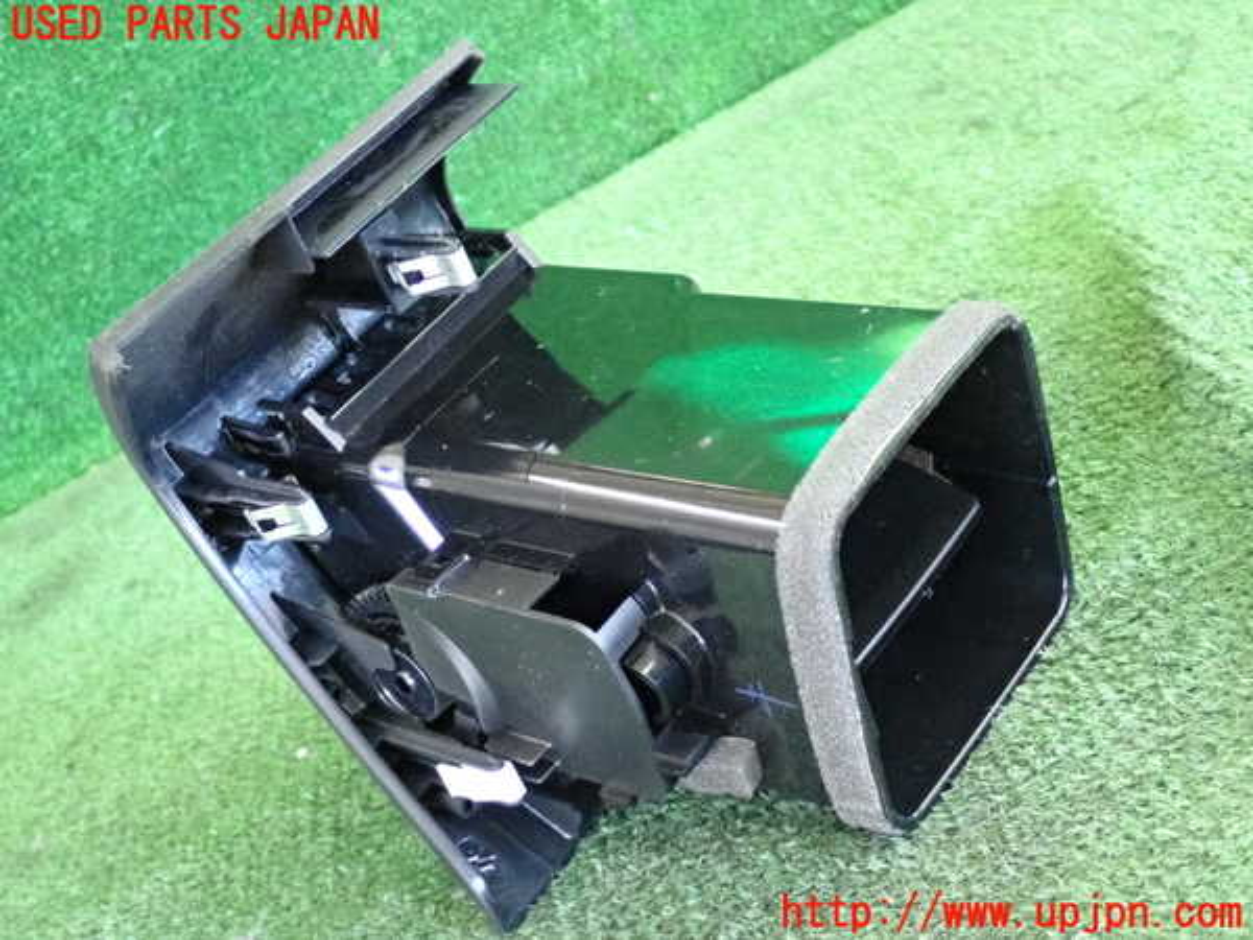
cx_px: 626
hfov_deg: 35.5
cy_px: 470
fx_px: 1955
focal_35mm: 54
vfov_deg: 27.0
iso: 3200
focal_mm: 9.65
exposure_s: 1/125
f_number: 3.3
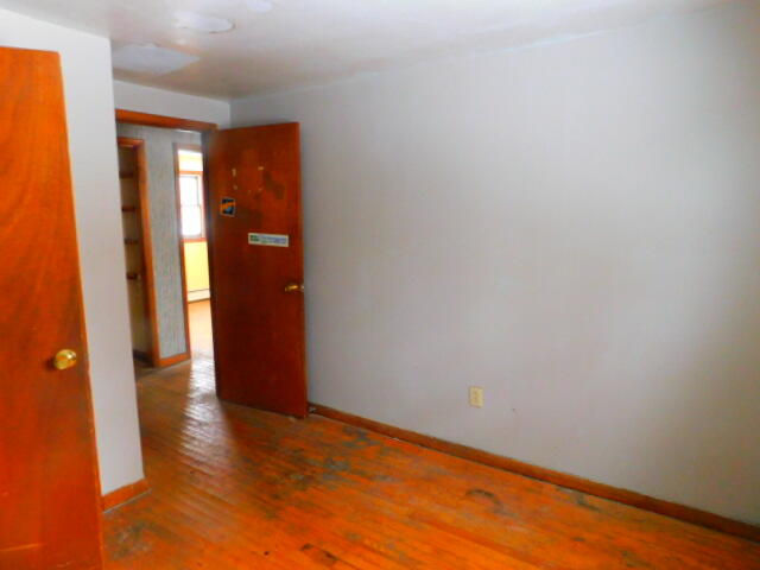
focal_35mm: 23
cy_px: 285
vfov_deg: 58.9
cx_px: 380
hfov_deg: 73.9
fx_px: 505
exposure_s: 1/13
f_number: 3
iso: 400
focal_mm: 4
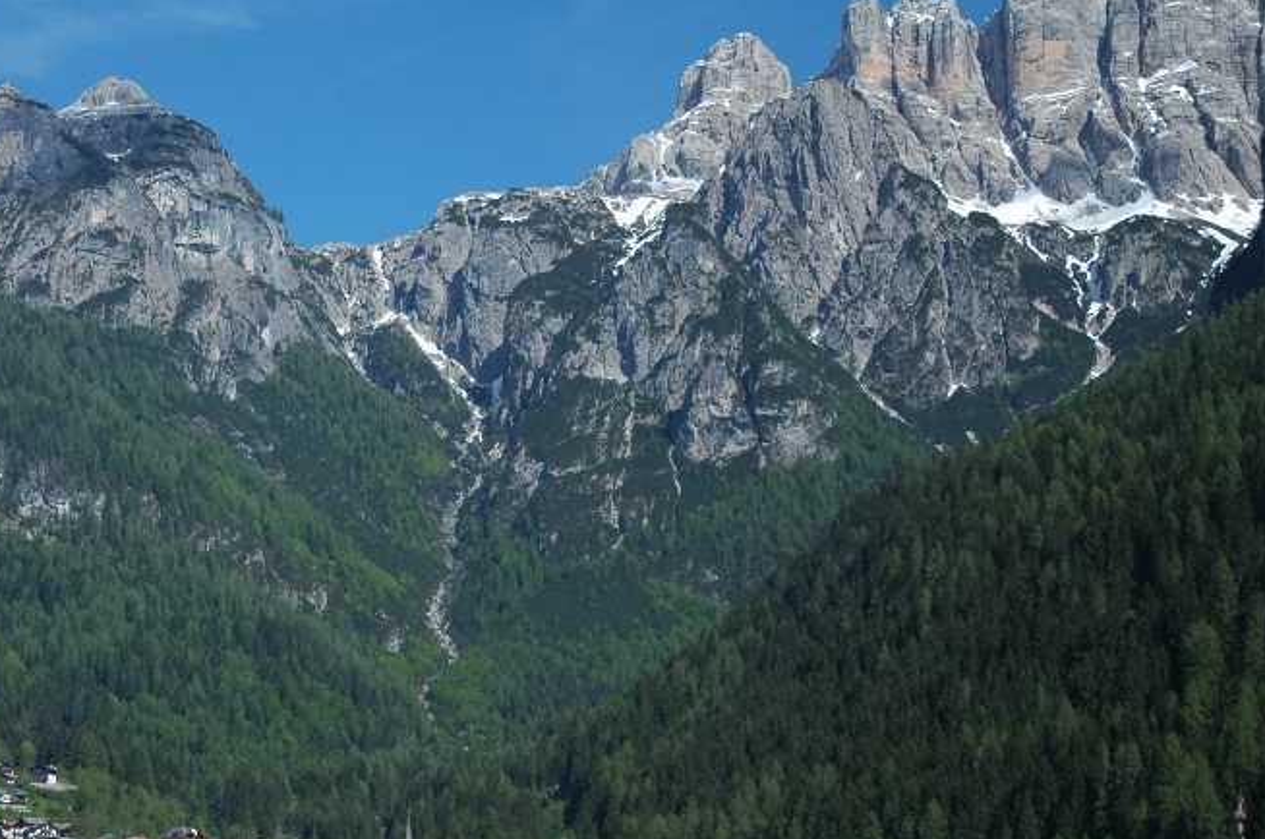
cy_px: 621
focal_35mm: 73
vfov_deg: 18.6
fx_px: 2554
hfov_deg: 27.5
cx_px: 344
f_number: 4
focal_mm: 31
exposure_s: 1/500
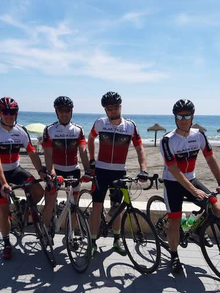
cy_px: 185
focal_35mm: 36
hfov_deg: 39.7
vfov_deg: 50.8
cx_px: 108
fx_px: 305
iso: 40
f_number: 1.7
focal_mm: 3.93
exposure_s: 1/1852
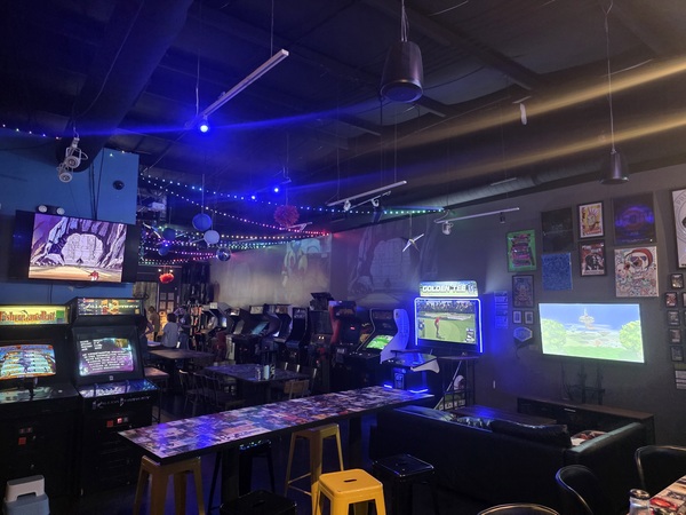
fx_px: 456
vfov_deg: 58.9
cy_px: 258
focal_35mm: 23
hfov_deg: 73.9
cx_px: 343
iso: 1600
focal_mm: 6.3
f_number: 1.7
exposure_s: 1/60
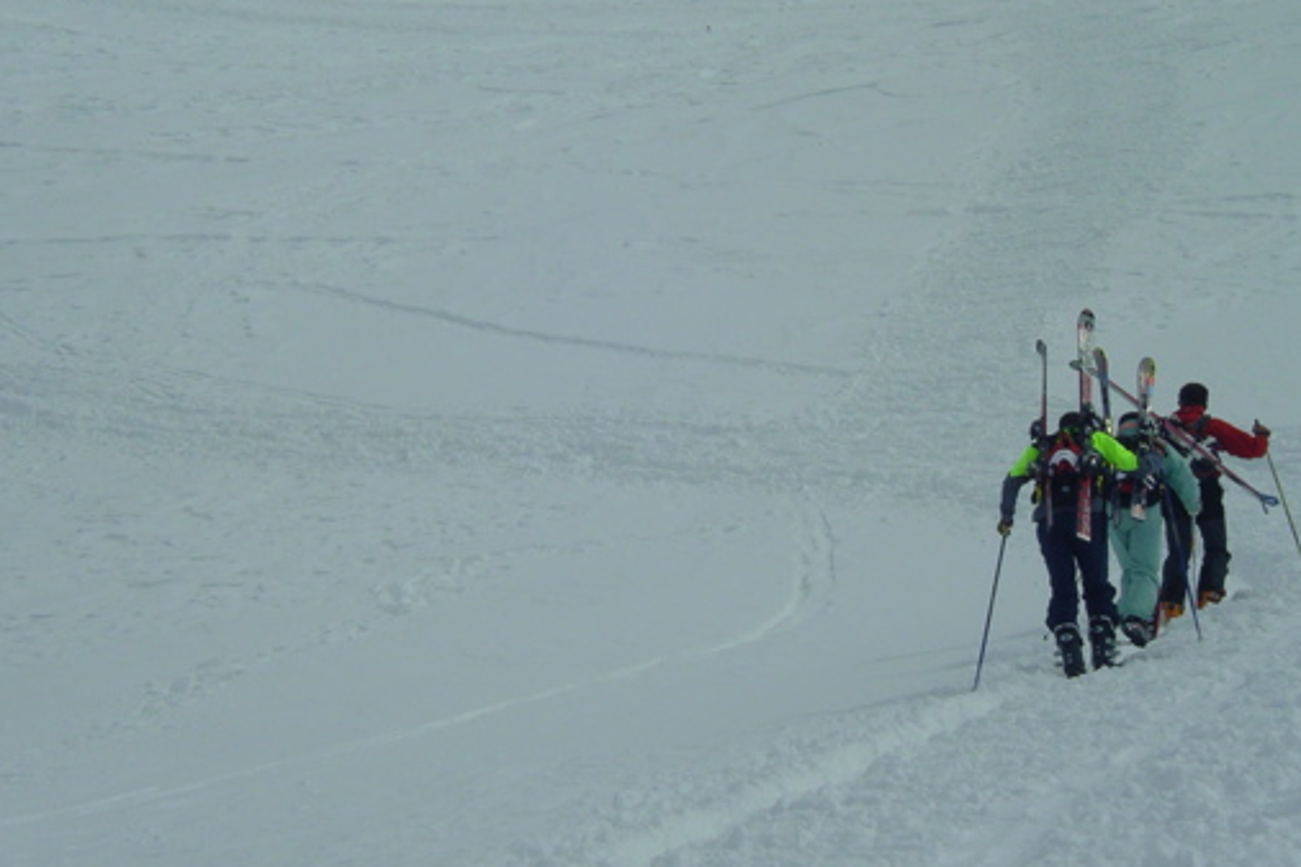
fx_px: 4516
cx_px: 650
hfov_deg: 16.4
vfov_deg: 11.0
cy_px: 355
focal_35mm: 125
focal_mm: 14.7
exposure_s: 1/500
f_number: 9.3
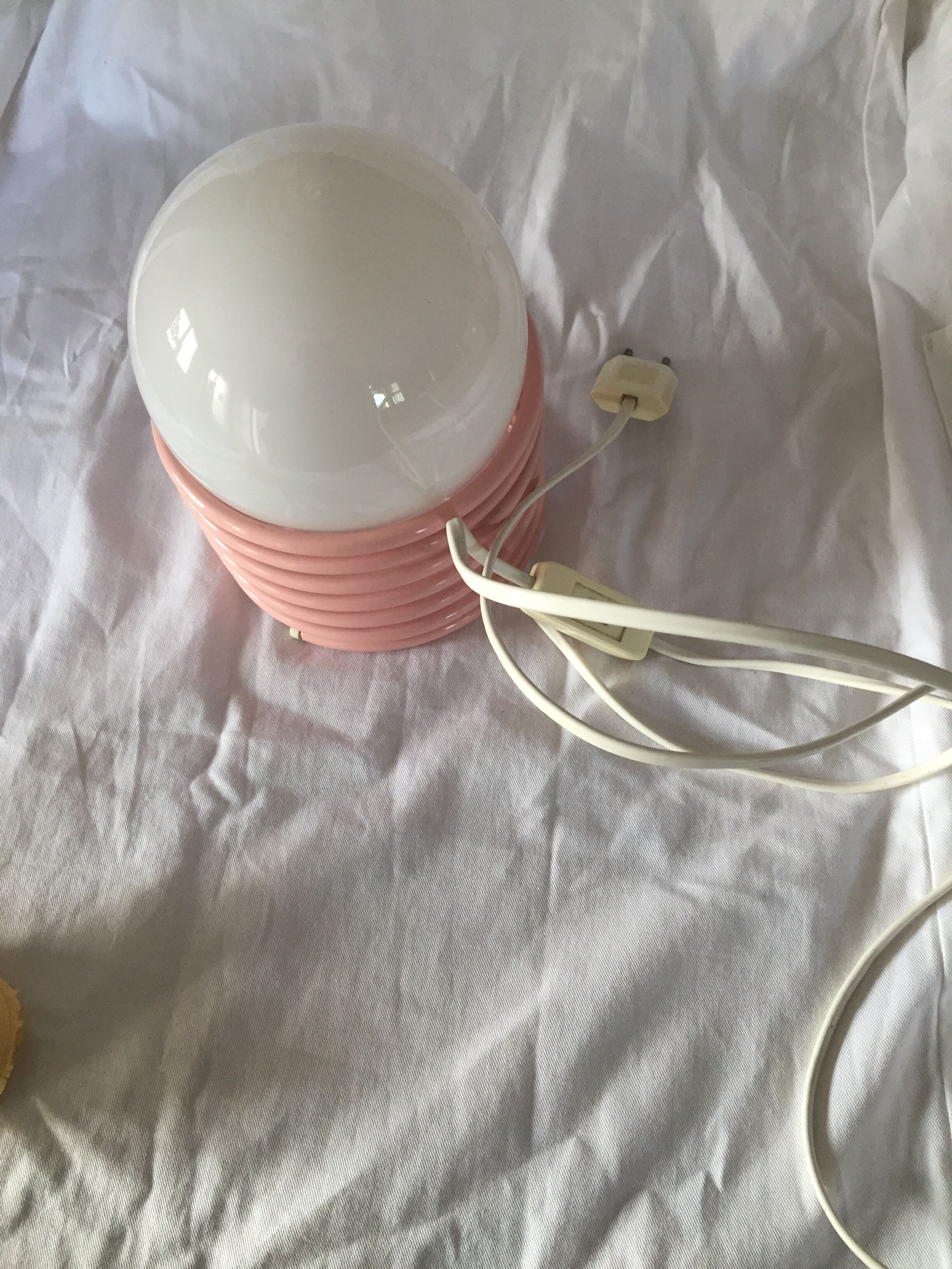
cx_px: 476
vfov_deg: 61.7
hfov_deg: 48.2
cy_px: 634
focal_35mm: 29
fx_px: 1063
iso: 64
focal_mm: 4.15
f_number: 2.2
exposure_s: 1/33
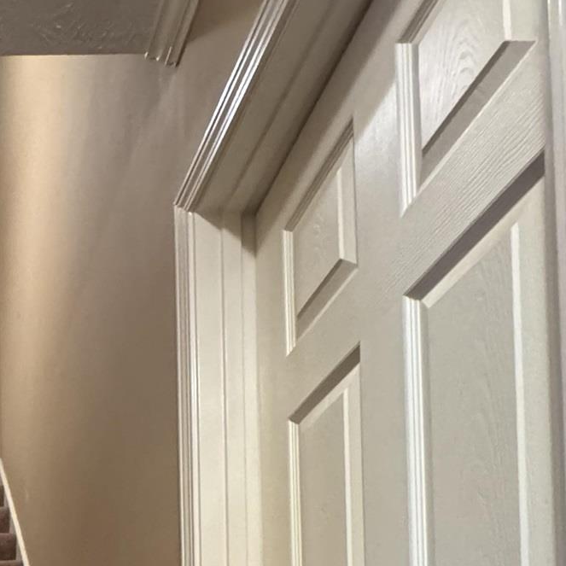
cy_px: 772
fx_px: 795
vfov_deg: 29.6
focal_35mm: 43
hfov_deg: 33.3
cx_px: -83
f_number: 2.2
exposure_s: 1/40
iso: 1000
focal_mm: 2.22
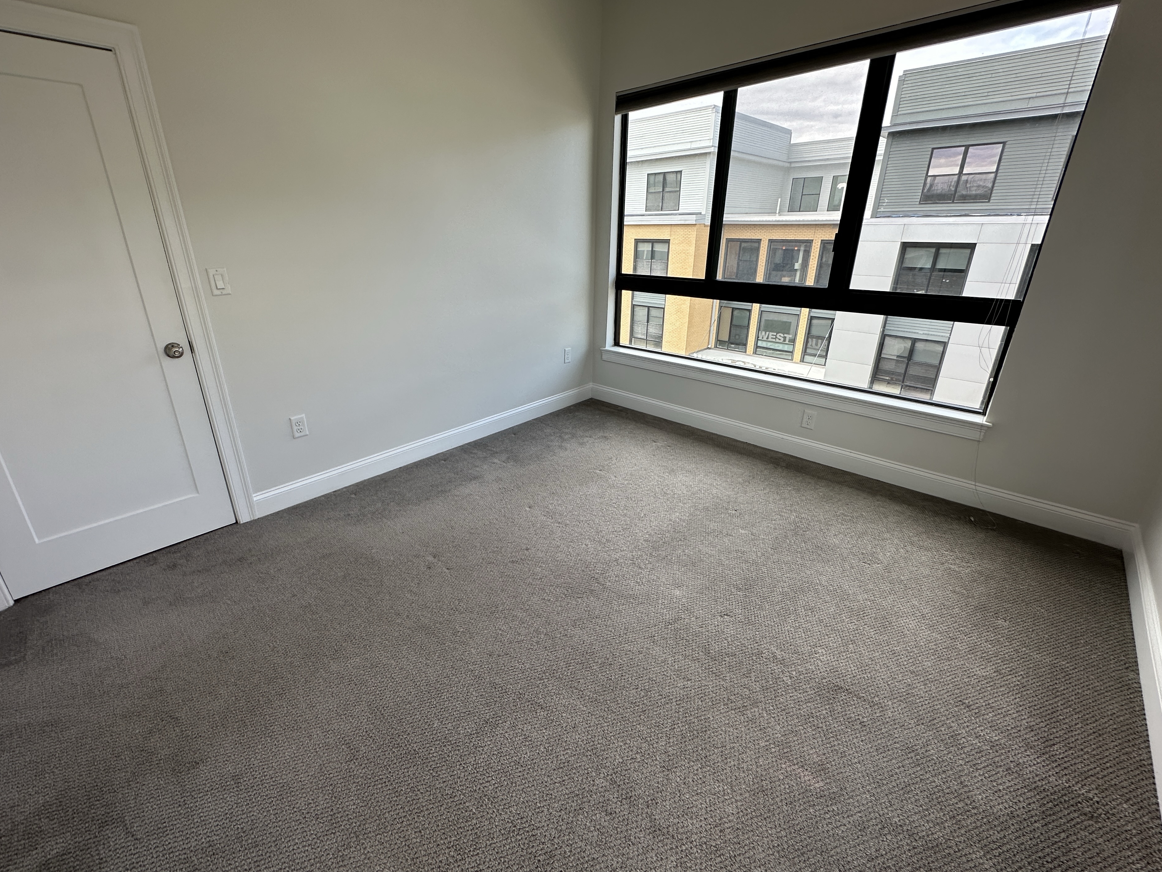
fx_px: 504
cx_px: 546
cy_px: 416
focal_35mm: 15
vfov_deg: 81.7
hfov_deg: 98.1
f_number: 2.2
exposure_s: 1/237
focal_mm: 2.22
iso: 50
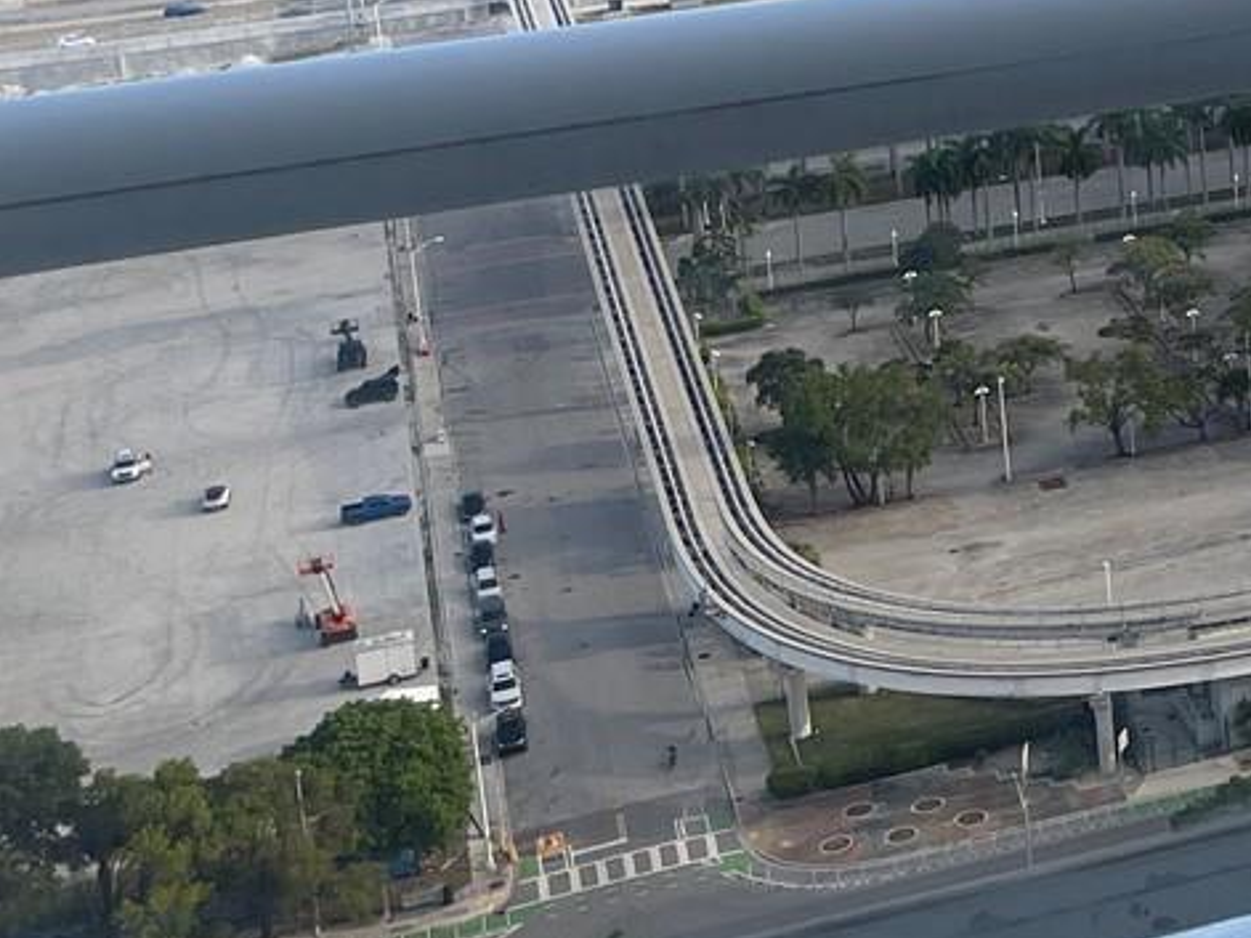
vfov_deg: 16.7
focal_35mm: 85
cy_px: -170
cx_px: 1655
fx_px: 3071
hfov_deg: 20.8
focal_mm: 5.1
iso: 32
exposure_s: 1/994
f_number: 1.6
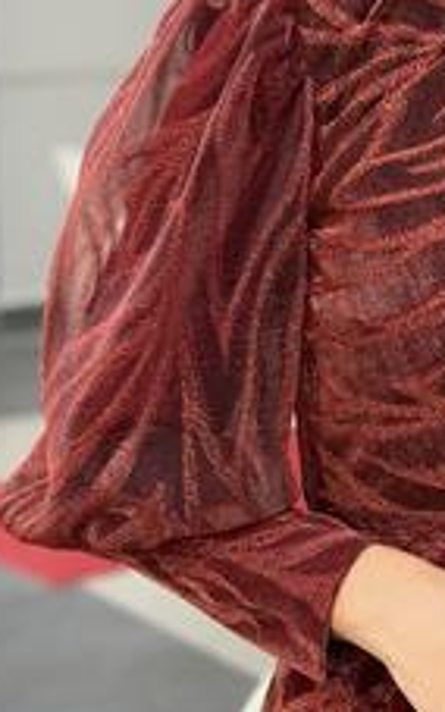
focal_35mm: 110
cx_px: 417
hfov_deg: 11.8
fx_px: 2133
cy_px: 347
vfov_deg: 18.9
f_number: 2.8
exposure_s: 1/120
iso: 32
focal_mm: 6.6
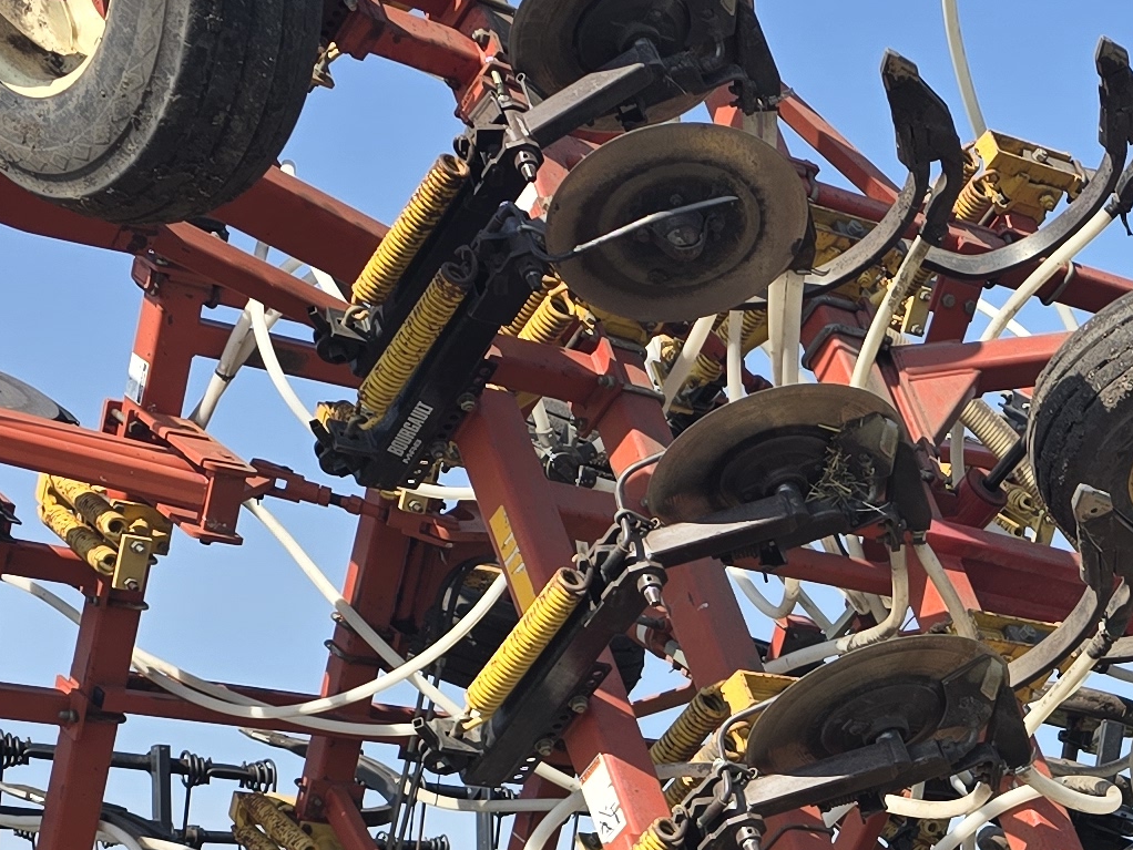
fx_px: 2946
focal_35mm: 90
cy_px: 1228
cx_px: 1419
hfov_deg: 20.2
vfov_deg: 15.3
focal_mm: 6.3
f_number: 1.7
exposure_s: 1/699
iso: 12
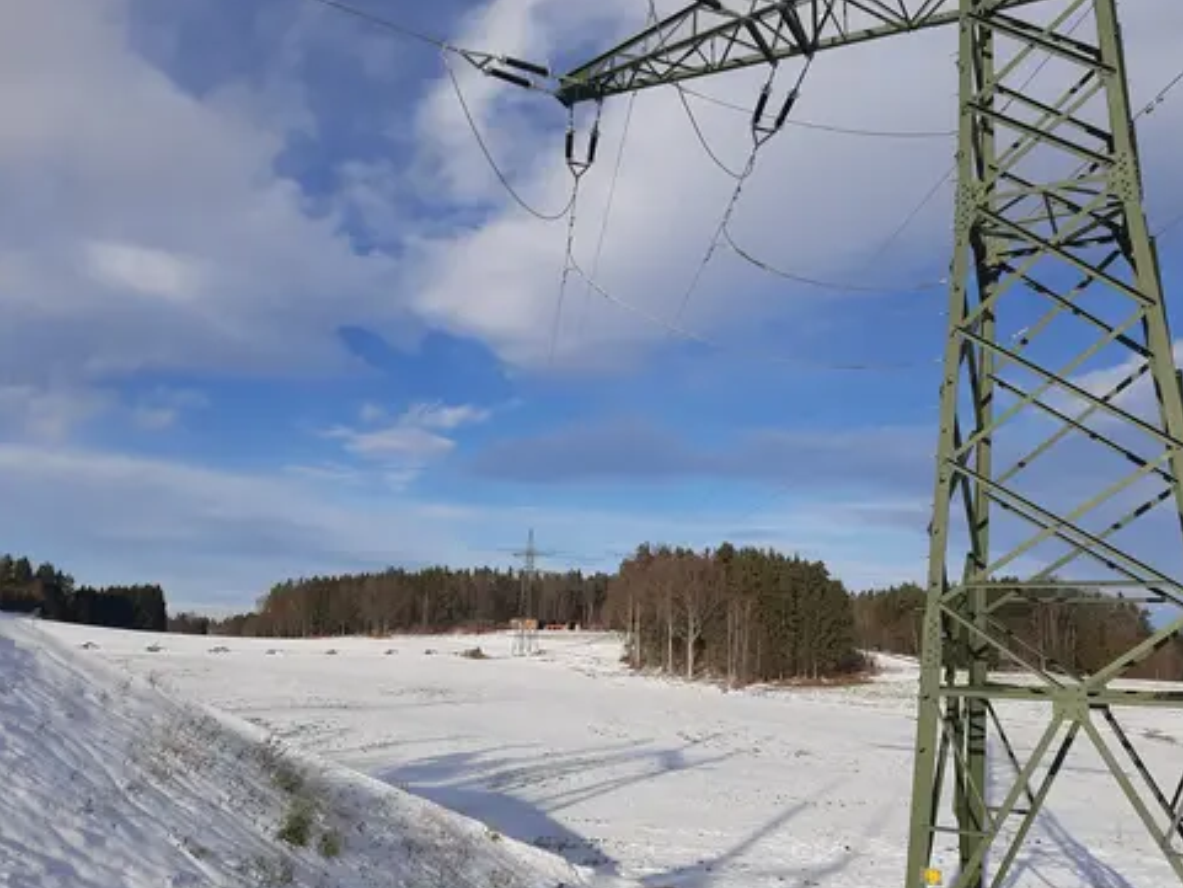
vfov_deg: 51.4
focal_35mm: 27
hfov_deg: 65.3
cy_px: 451
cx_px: 610
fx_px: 923
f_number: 1.7
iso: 40
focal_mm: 3.93
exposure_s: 1/4878
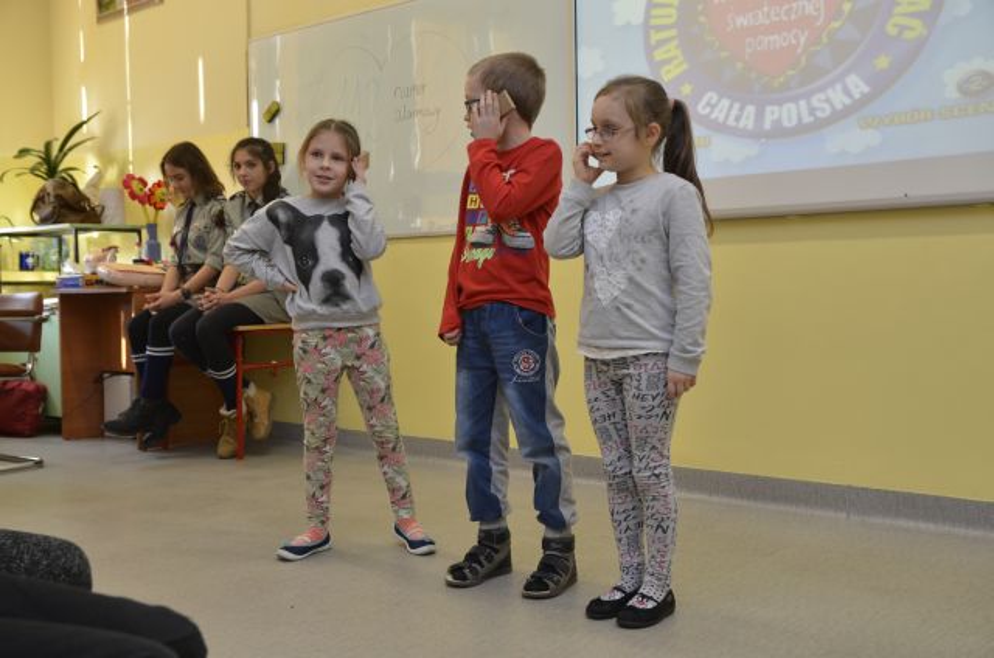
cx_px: 497
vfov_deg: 32.9
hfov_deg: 48.0
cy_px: 329
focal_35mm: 40
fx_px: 1116
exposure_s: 1/100
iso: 640
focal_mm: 27
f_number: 4
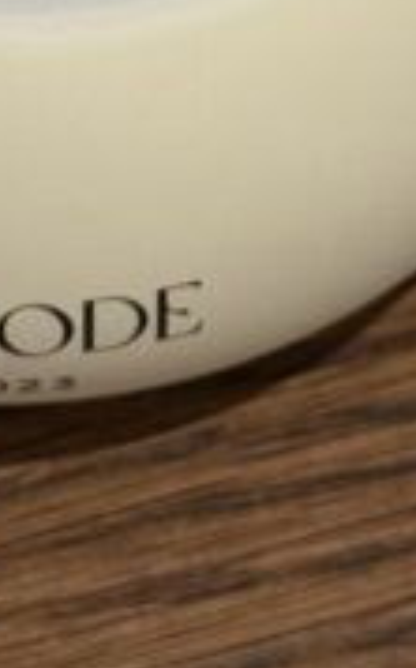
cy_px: -105
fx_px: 2398
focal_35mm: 132
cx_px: 11
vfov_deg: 15.3
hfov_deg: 9.8
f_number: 1.78
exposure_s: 1/50
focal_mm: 6.76
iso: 160
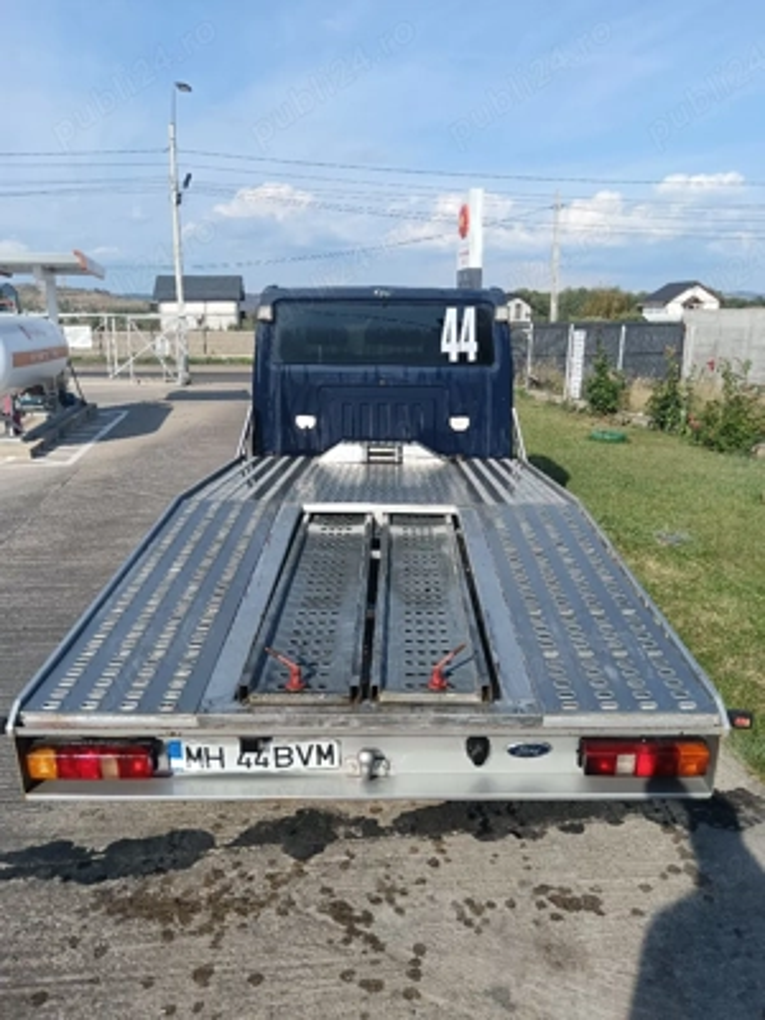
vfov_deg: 65.3
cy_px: 510
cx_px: 382
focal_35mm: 27
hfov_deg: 51.4
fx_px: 796
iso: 101
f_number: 1.9
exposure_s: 1/909
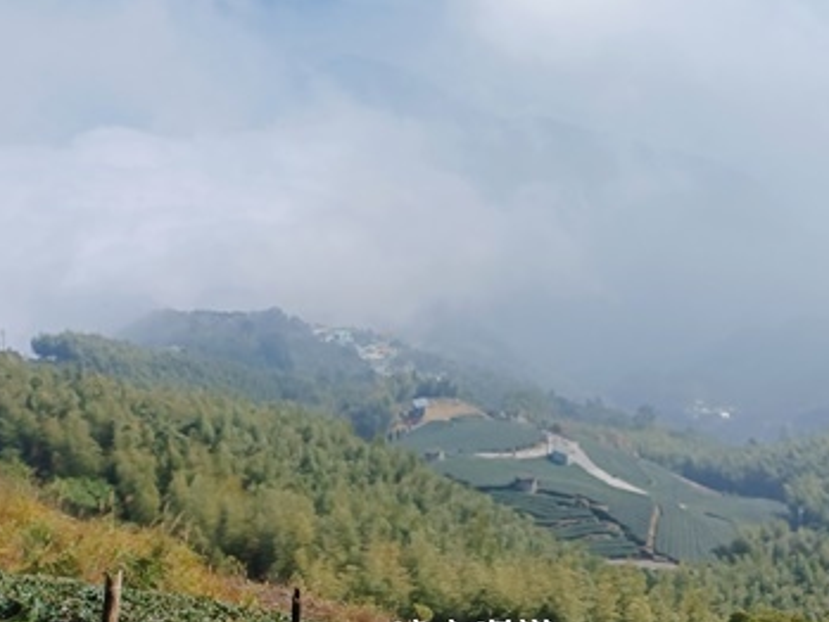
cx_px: 523
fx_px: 1030
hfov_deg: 43.5
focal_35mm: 43
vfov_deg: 32.8
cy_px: 135
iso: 32
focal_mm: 4.6
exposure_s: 1/729
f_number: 1.8
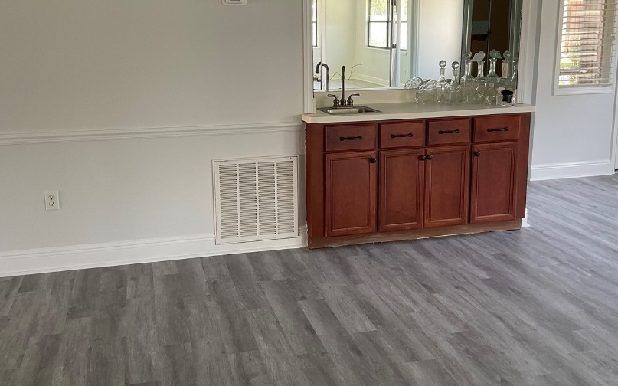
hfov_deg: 50.4
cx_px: 315
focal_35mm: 39
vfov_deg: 32.7
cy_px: 159
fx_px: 657
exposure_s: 1/60
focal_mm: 3
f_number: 1.8
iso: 50
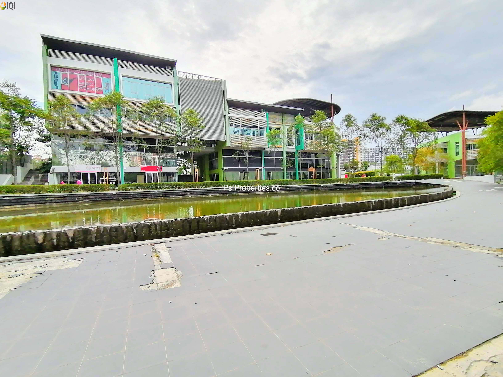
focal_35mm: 17
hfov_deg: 91.0
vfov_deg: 74.7
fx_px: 247
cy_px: 188
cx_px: 252
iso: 50
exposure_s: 1/1024
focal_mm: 1.78
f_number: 2.4
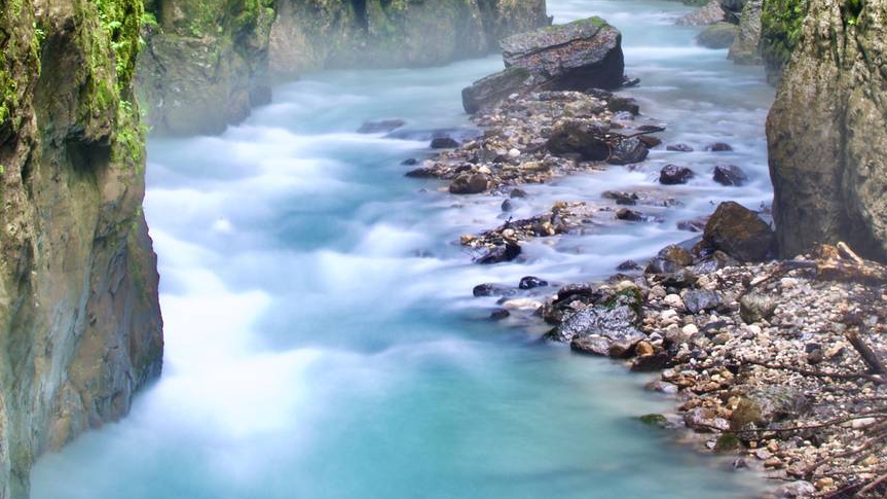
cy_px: 16
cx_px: 486
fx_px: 2398
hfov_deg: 21.0
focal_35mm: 102
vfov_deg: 11.8
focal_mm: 35
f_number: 22
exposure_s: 5
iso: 100
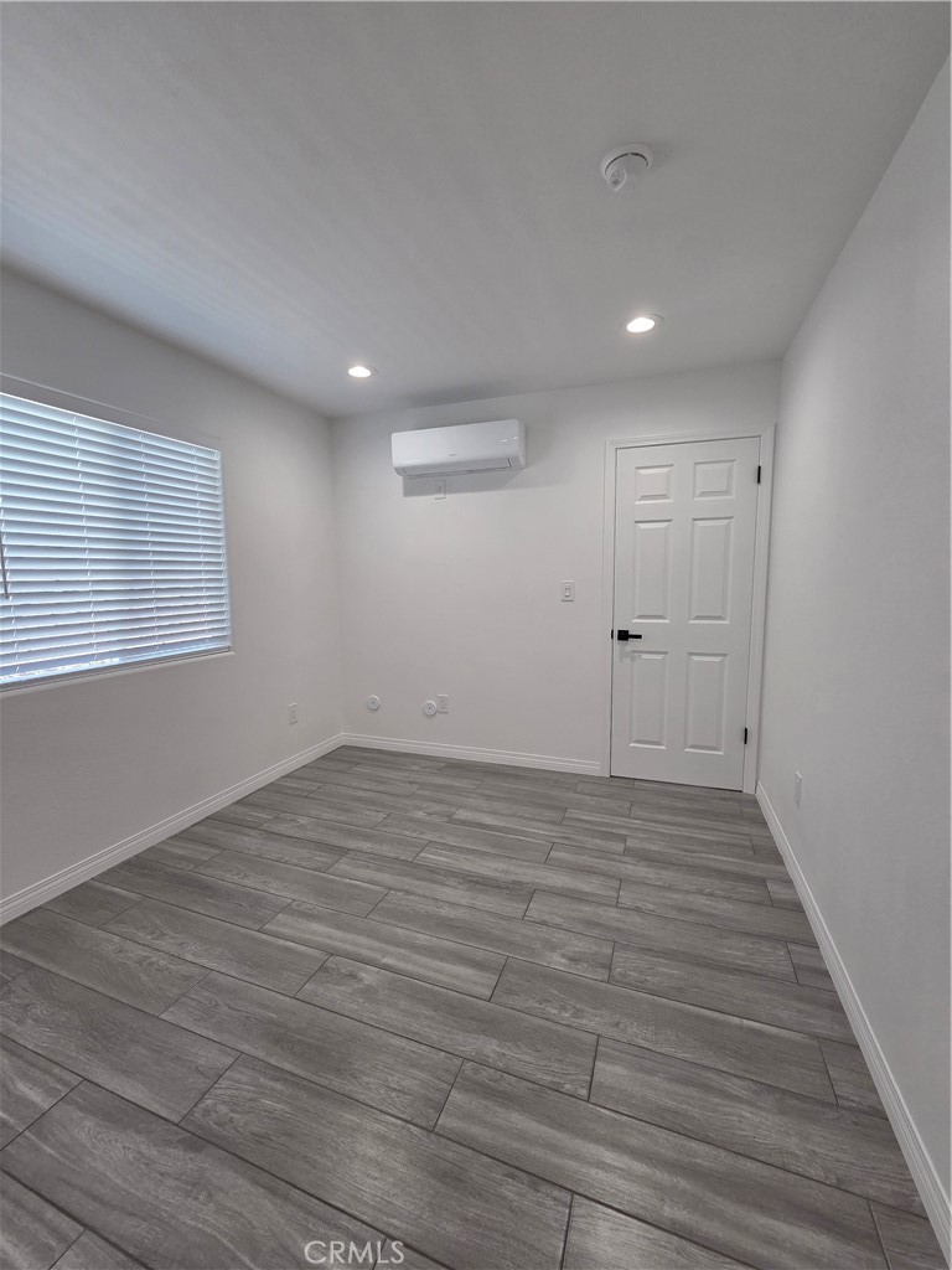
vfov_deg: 106.2
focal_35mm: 13
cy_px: 635
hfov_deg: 89.9
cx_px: 476
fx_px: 477
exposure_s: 1/120
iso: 200
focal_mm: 2.2
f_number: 2.2
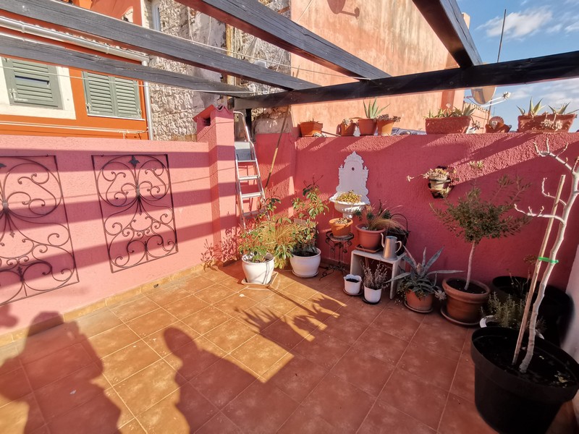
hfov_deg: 91.0
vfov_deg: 74.7
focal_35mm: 17
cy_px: 217
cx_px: 290
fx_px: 284
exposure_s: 1/1302
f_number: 2.2
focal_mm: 2.23
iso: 50
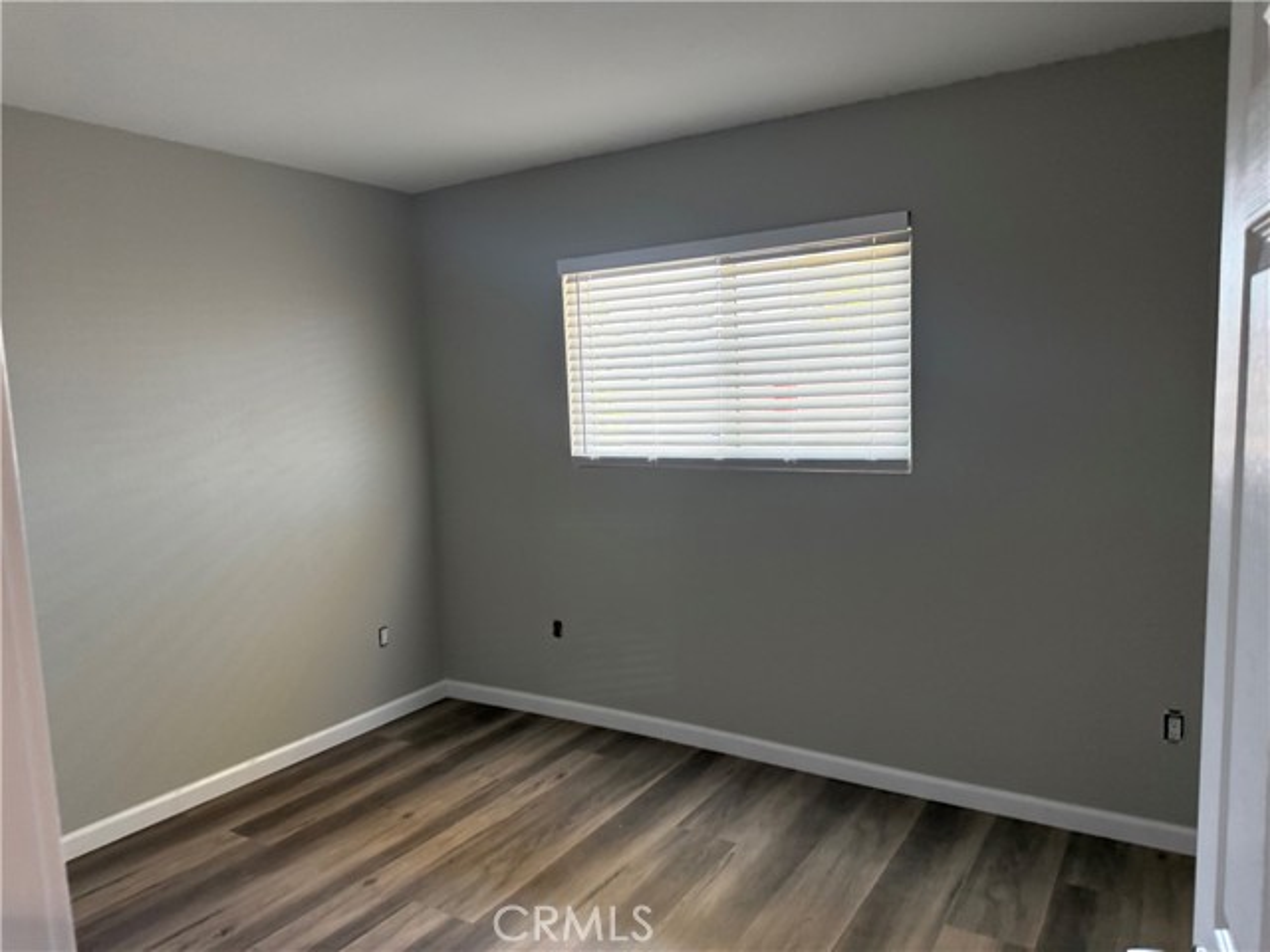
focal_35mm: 24
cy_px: 476
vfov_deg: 56.8
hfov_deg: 71.6
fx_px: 881
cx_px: 635
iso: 200
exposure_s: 1/60
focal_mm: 6.76
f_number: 1.78
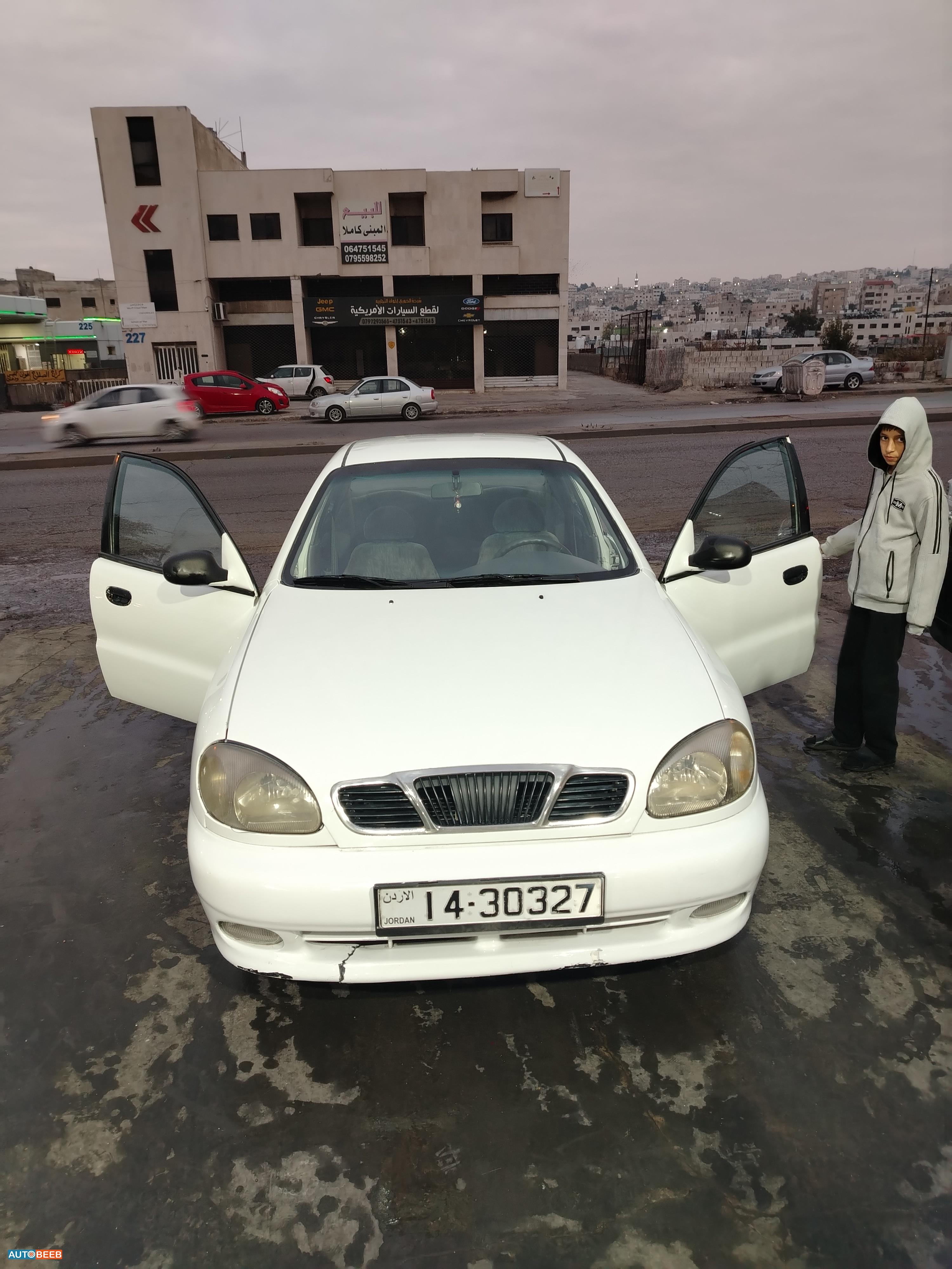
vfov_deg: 71.6
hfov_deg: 56.8
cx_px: 476
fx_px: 880
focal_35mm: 24
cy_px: 634
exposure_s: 1/33.3
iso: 420
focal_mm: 5.25
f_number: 1.75
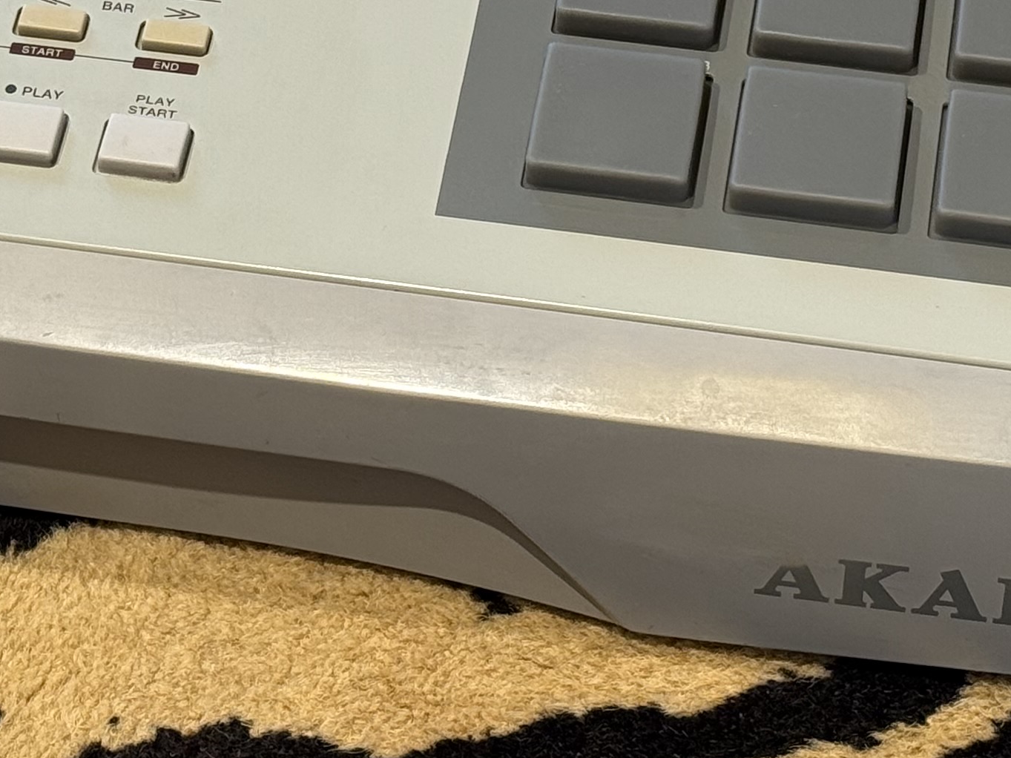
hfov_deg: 13.9
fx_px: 4147
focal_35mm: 142
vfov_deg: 10.3
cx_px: 386
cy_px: -71
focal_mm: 6.76
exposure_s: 1/121
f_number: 1.78
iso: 80
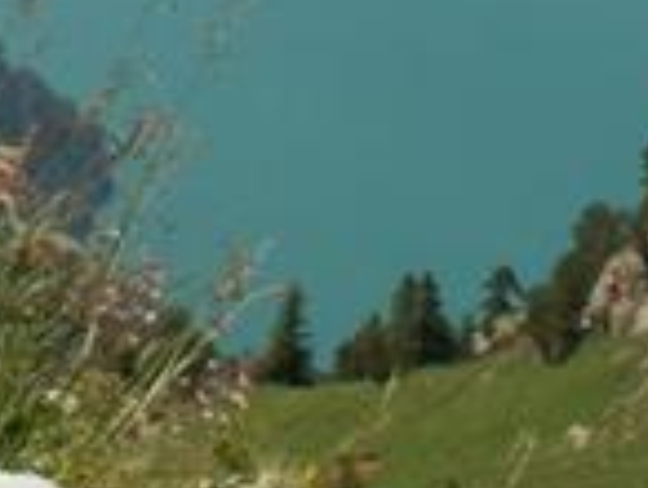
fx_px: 2869
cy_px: -408
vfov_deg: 9.3
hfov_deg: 12.2
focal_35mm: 153
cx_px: -355
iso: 50
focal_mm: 5.86
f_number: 8
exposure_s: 1/160
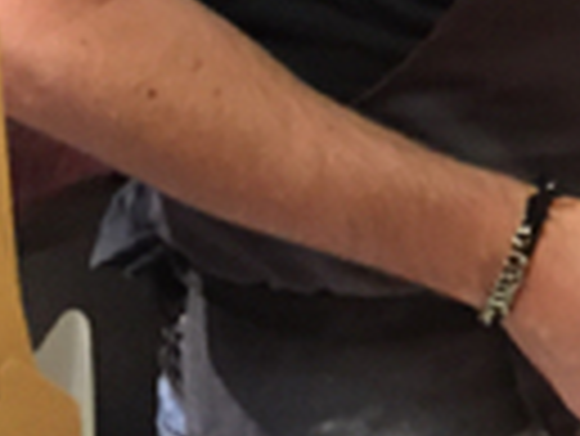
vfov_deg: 9.3
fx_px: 2566
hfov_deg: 11.7
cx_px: 1111
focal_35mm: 153
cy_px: -306
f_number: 2.2
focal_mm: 4.15
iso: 250
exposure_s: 1/24
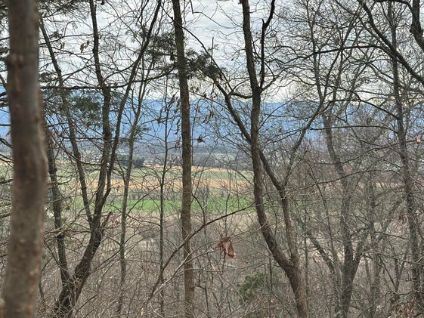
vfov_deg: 20.1
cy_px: 113
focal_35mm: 73
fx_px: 894
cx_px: 152
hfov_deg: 26.6
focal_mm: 6.86
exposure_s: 1/3257
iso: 80
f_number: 1.78
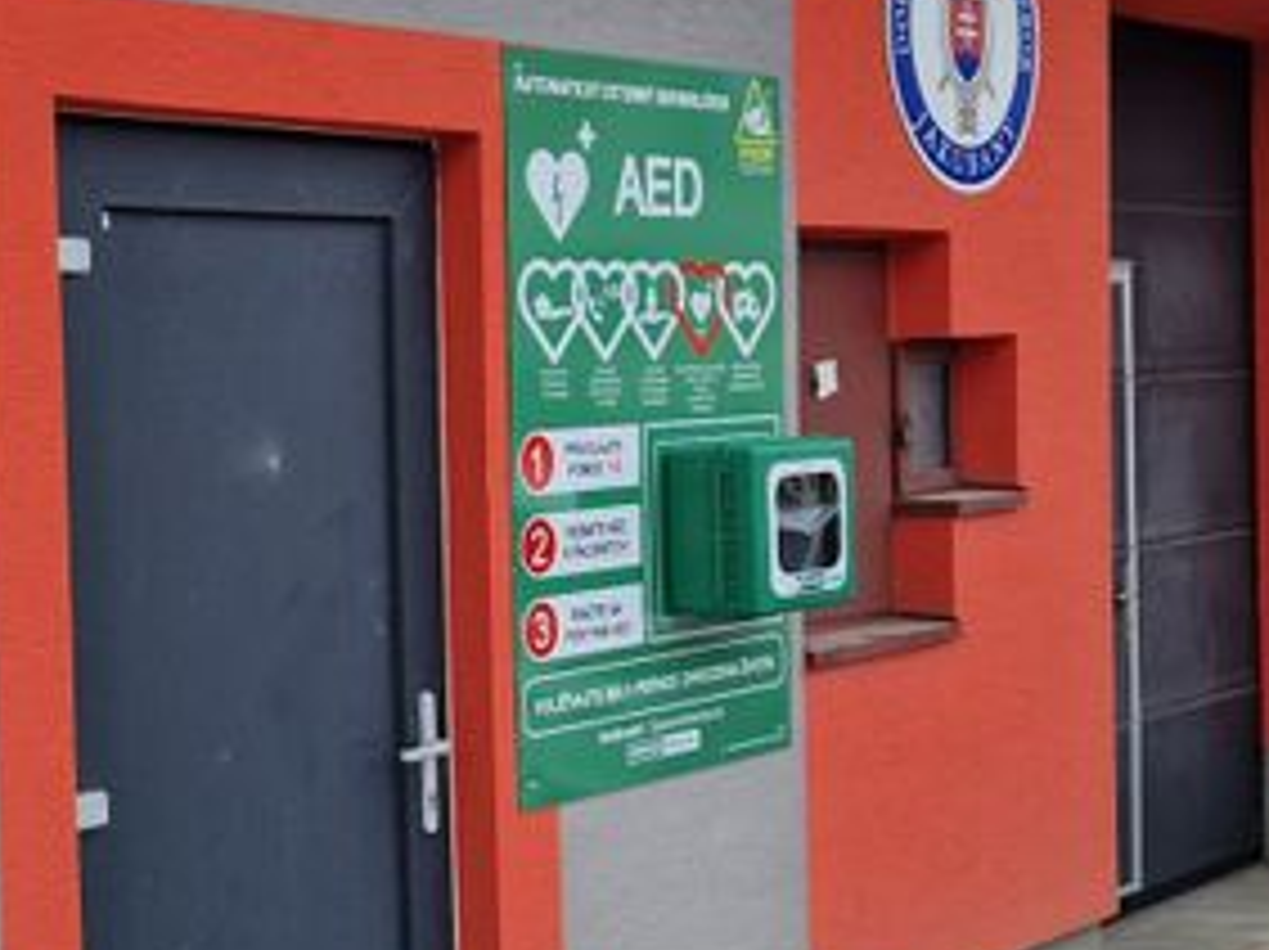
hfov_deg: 29.8
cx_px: 99
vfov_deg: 23.6
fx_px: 2271
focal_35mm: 62
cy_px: 495
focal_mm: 5.4
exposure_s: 1/469
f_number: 1.8
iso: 50
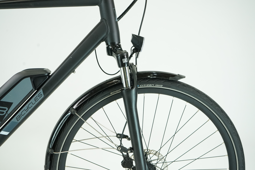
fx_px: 290
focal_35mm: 41
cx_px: 128
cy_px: 85
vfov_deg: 32.6
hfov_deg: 47.4
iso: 2500
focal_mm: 41
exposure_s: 1/200
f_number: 6.3
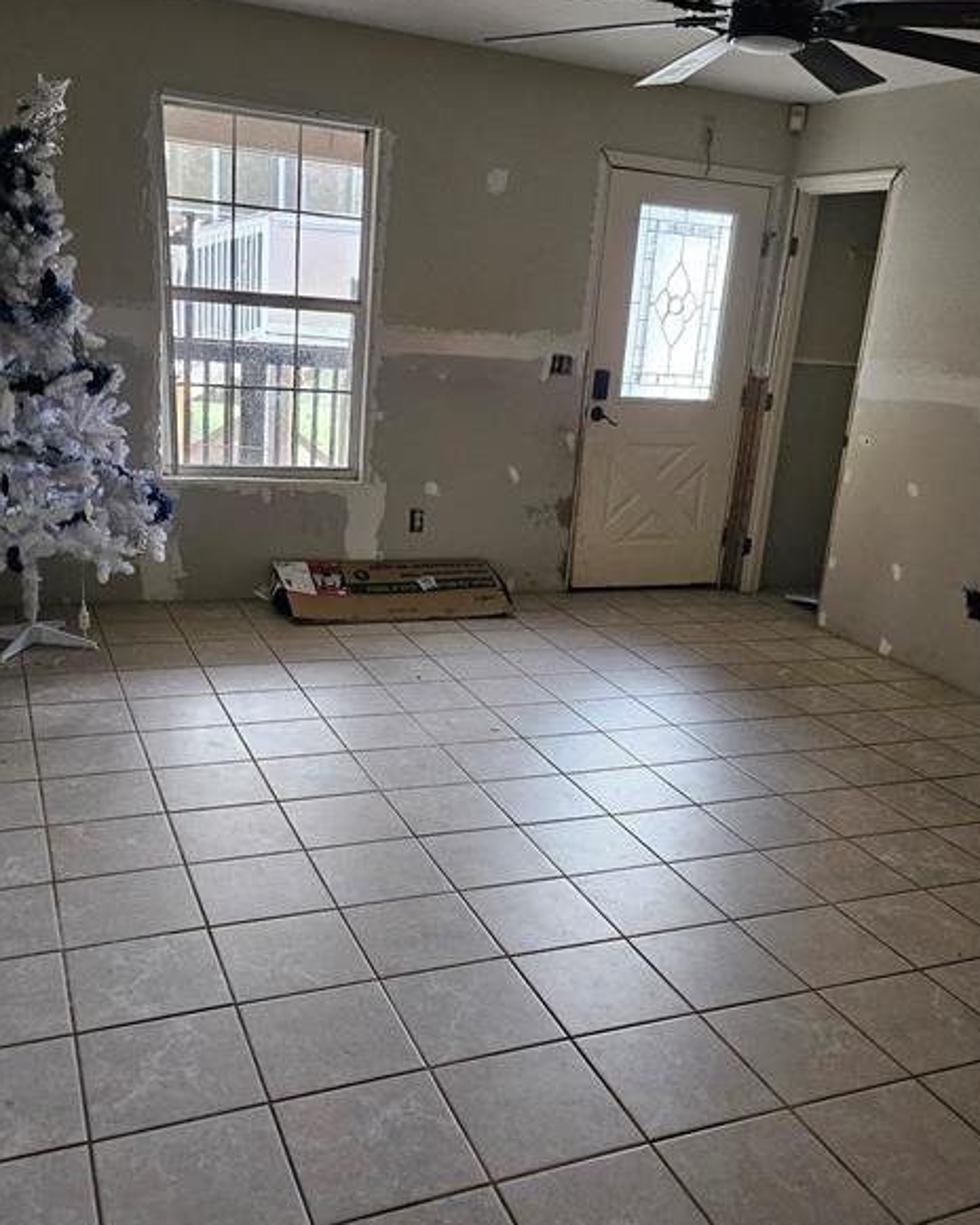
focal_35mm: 31
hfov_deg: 47.1
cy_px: 632
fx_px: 1124
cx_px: 505
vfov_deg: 57.2
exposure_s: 1/120
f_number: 1.8
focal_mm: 5
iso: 800
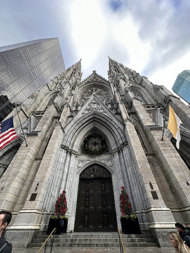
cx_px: 95
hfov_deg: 85.7
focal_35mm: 14
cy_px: 126
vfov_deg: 102.1
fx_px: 102
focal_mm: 2.22
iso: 40
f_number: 2.2
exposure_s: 1/99
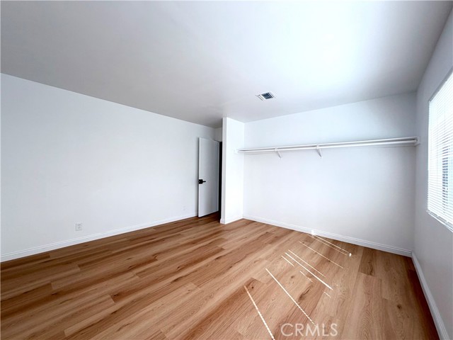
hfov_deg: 102.1
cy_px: 170
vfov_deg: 85.7
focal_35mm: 14
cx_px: 226
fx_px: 183
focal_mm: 2.22
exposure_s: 1/122
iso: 40
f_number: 2.2
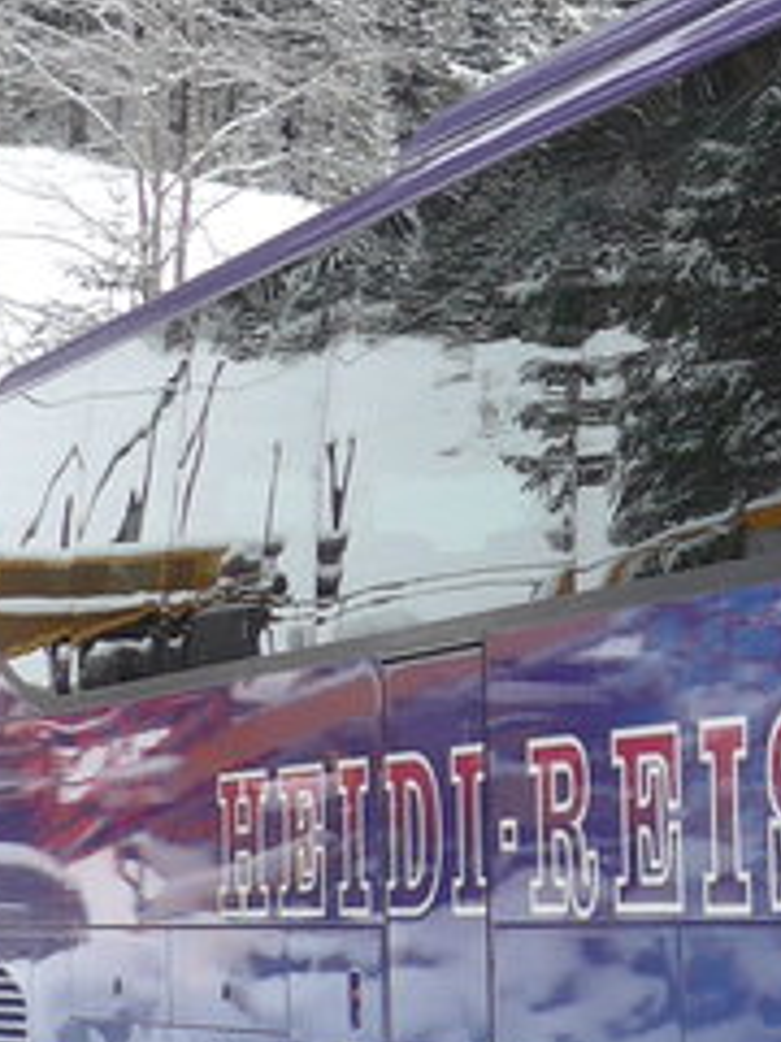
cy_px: 378
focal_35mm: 145
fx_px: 4362
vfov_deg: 13.6
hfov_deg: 9.1
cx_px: 1909
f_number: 2.8
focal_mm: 6
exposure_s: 1/400
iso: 80
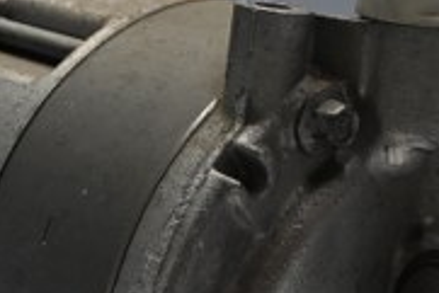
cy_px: 76
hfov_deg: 12.7
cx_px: -7
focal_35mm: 159
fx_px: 1940
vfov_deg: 8.6
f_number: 4.2
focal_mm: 24
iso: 720
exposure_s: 1/125
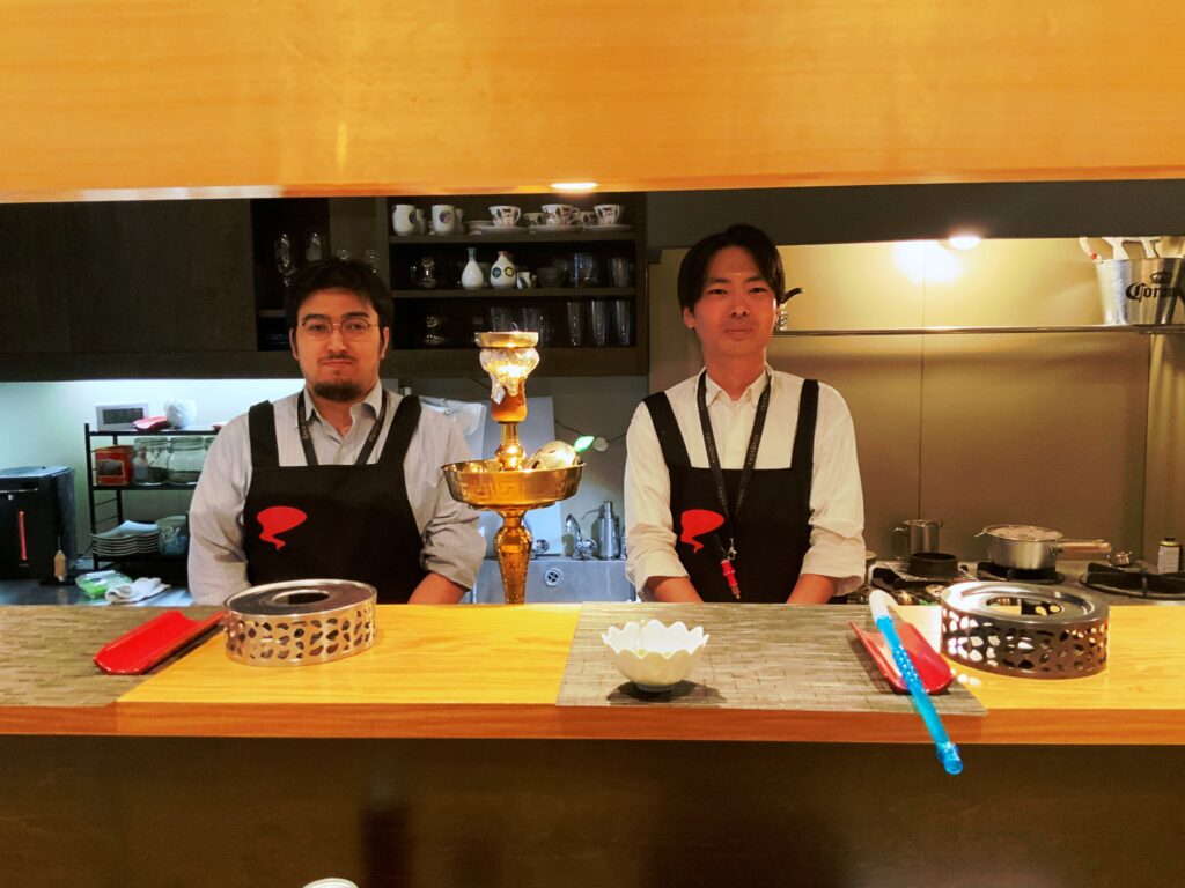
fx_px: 993
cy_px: 444
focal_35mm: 29
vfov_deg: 48.2
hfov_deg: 61.7
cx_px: 592
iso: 320
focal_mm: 3
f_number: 1.8
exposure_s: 1/30
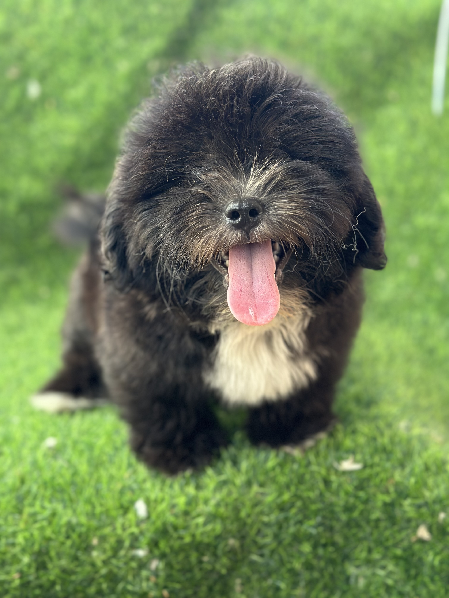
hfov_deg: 30.3
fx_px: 830
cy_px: 299
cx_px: 224
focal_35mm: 48
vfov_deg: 39.7
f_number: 1.78
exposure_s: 1/60
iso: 250
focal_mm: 6.86
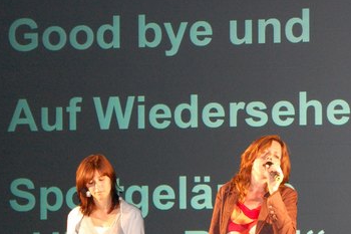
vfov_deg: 8.3
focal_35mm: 165
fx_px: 1608
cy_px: 148
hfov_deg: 12.5
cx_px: 211
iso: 1600
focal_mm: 55
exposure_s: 1/60
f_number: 5.6
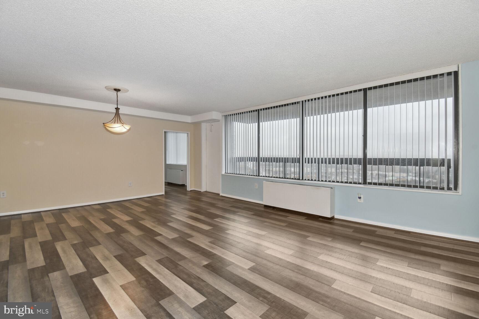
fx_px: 200
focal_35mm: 15
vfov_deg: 77.3
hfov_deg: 100.4
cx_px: 240
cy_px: 160
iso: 200
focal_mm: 10
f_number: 8
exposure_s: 1/25
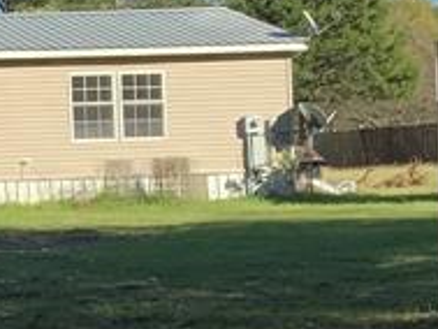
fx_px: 1988
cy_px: 151
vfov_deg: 9.5
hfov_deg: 11.9
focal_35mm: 157
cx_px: -273
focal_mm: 3
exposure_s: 1/1035
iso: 16
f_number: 1.8
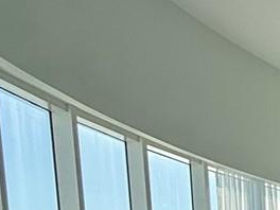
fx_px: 688
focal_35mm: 85
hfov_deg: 16.1
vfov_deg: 14.5
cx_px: 603
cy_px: 416
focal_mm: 2.22
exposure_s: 1/549
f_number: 2.2
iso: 64
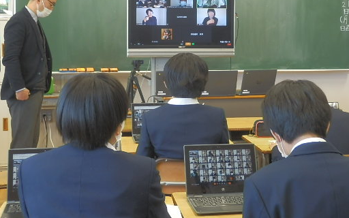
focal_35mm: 61
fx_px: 580
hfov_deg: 33.4
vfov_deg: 21.2
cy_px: 67
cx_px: 198
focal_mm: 8.3
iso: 200
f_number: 4.2
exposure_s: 1/20
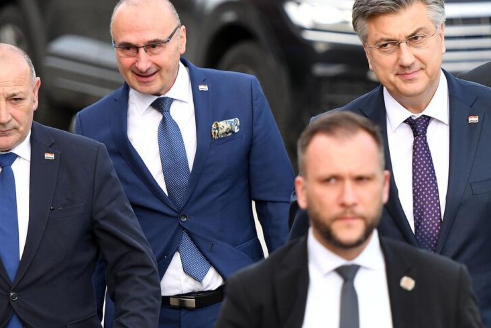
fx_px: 3873
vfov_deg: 4.8
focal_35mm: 284
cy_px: 224
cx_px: 285
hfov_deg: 7.3
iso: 500
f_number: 5
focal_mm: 165
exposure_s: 1/800
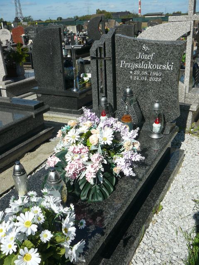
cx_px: 100
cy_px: 132
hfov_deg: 40.7
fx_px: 268
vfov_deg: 52.6
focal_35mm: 35
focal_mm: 5.2
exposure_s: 1/640
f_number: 5
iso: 80
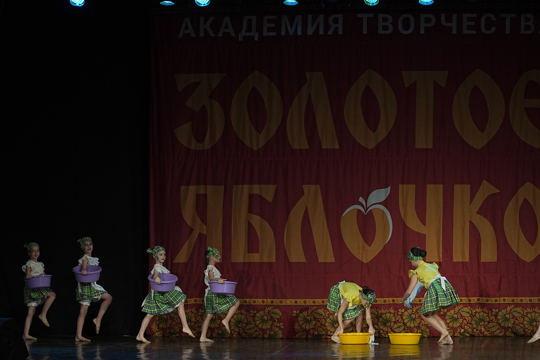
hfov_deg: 19.5
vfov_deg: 13.0
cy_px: 180
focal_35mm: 105
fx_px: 1575
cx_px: 270
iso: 2000
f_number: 4
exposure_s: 1/400
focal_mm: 70
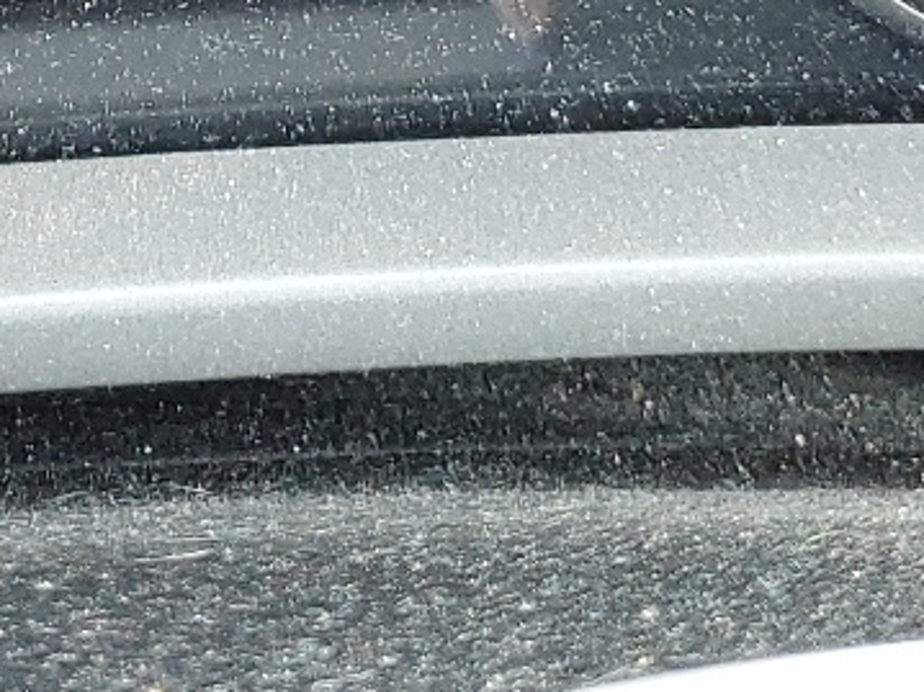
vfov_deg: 11.3
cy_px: -761
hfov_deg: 16.8
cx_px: 121
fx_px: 3095
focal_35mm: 116
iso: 157
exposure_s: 1/60.2
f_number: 1.5
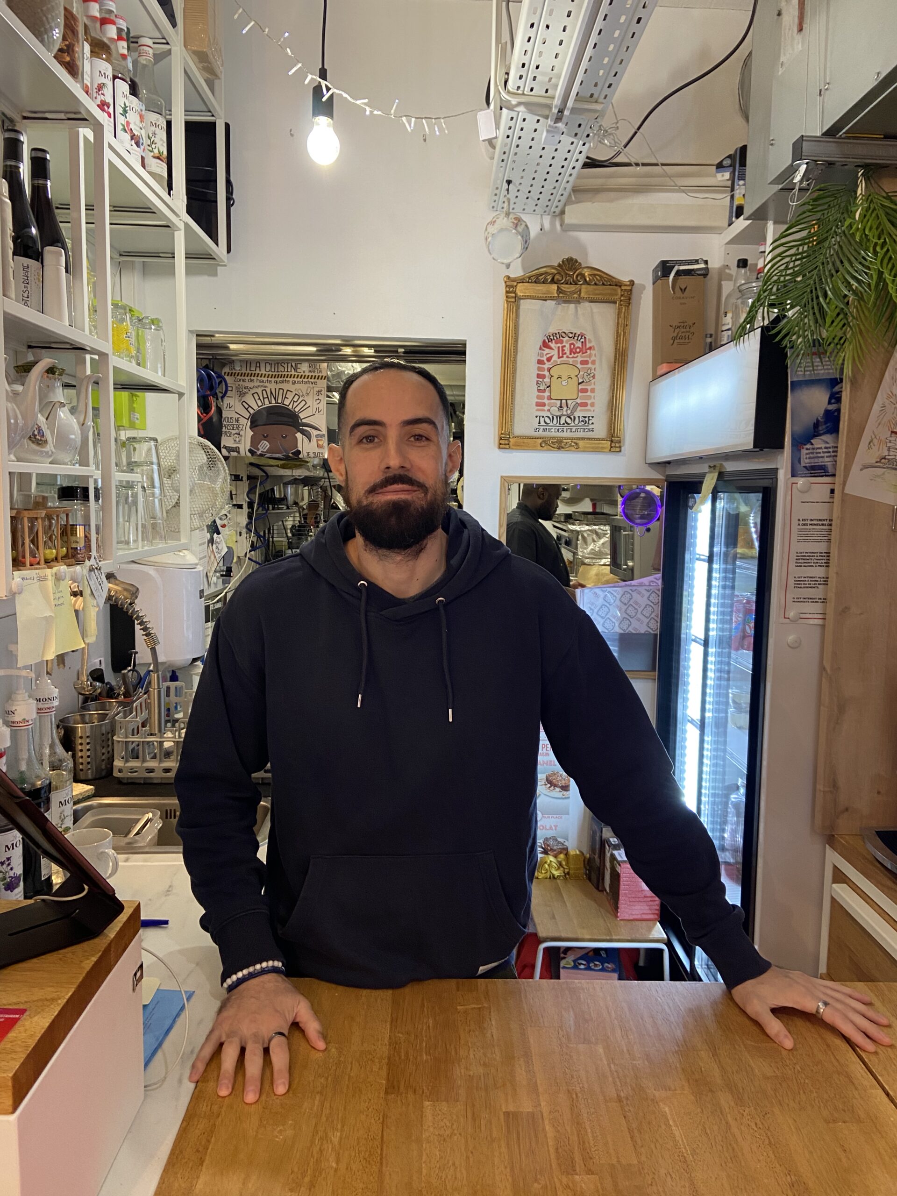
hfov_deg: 53.1
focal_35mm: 26
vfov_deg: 67.3
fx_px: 898
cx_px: 448
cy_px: 598
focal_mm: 4.25
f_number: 1.8
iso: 100
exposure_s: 1/50
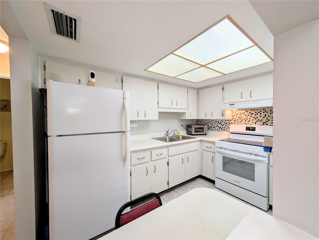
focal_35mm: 12
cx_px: 160
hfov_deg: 110.5
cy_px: 120
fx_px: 111
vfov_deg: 94.6
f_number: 1.7
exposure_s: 1/60
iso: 82
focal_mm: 2.02
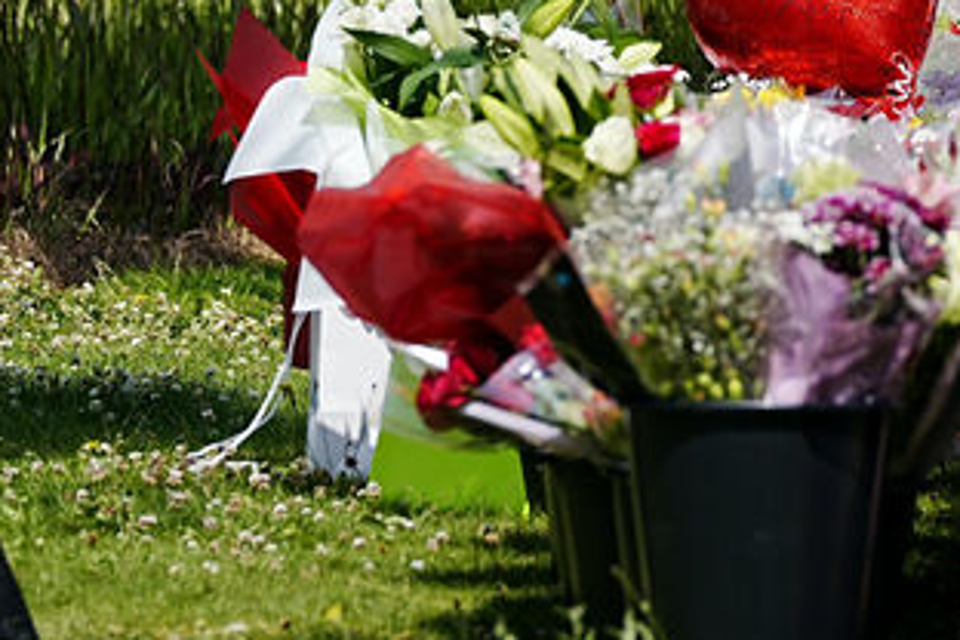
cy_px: -257
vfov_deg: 2.3
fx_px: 15919
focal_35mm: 597
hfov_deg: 3.4
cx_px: 1425
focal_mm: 200
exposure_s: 1/1600
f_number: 5.6
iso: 250
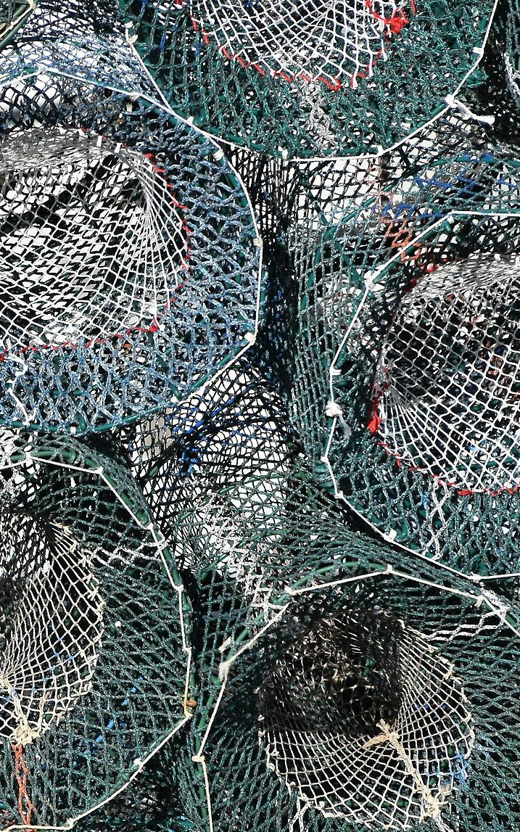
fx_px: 10157
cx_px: -74
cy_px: 517
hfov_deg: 2.9
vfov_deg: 4.7
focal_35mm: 448
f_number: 8
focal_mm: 140
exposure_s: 1/500
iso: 160
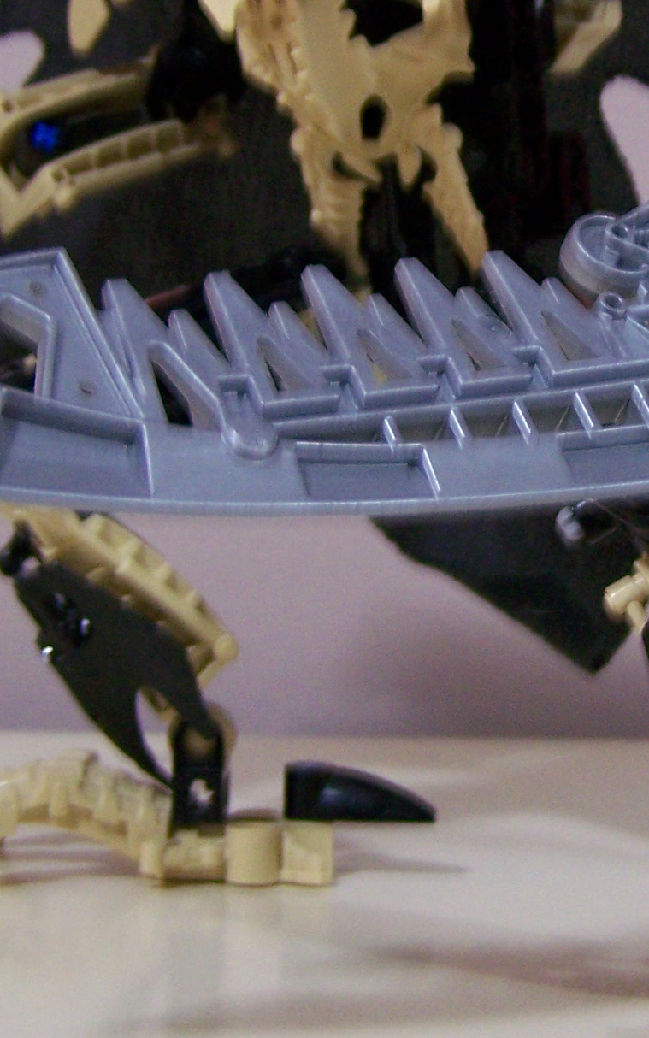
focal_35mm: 94
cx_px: 569
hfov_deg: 13.8
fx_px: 2660
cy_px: 355
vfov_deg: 22.0
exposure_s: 1/8
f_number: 2.8
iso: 160
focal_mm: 6.3
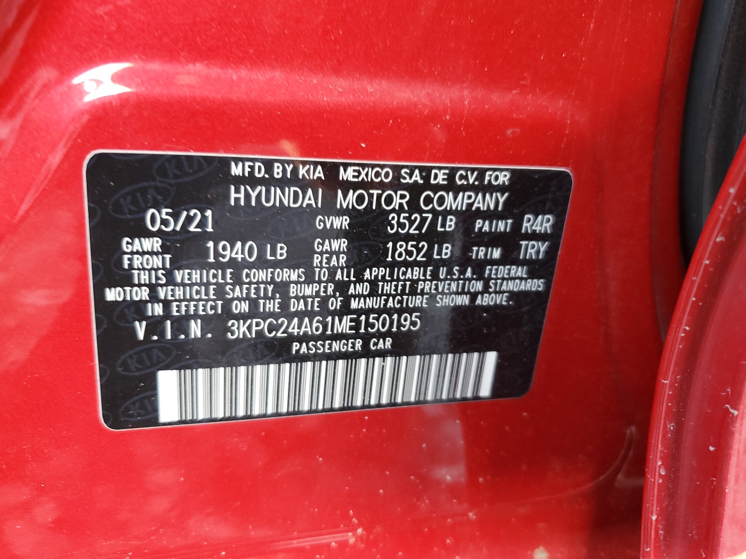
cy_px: 280
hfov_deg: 67.3
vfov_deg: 53.1
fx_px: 560
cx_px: 373
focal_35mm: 26
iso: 75
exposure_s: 1/60.2
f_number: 1.5
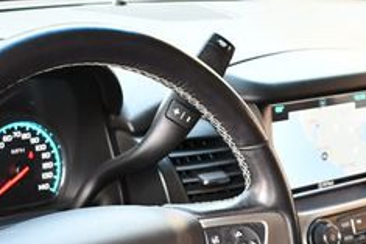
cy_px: 283
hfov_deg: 20.8
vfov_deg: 13.6
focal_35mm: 98
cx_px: 162
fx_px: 997
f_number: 3.5
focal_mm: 18
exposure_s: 1/125
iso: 1000
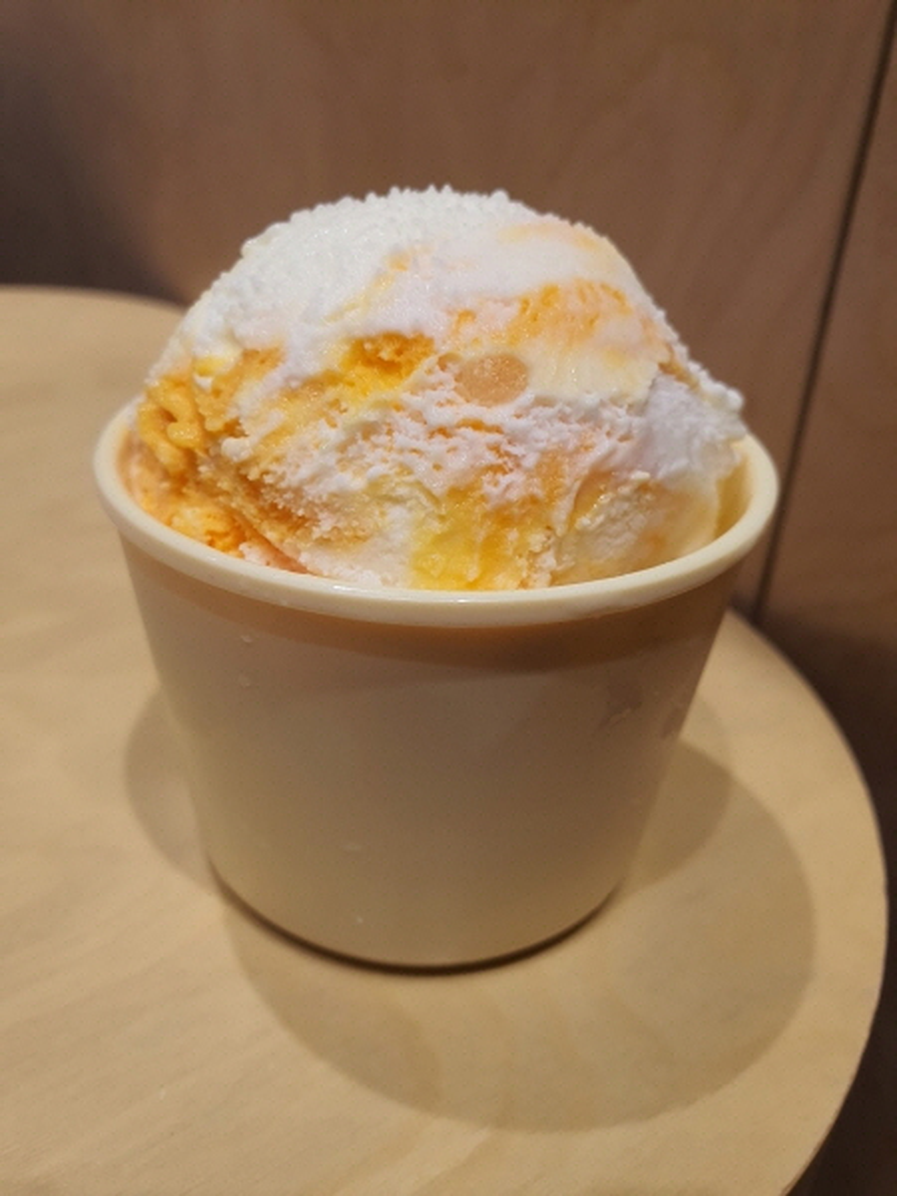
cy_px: 598
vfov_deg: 67.3
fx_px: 898
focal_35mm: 26
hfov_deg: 53.1
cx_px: 448
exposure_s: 1/120
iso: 50
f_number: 2.4
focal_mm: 4.3
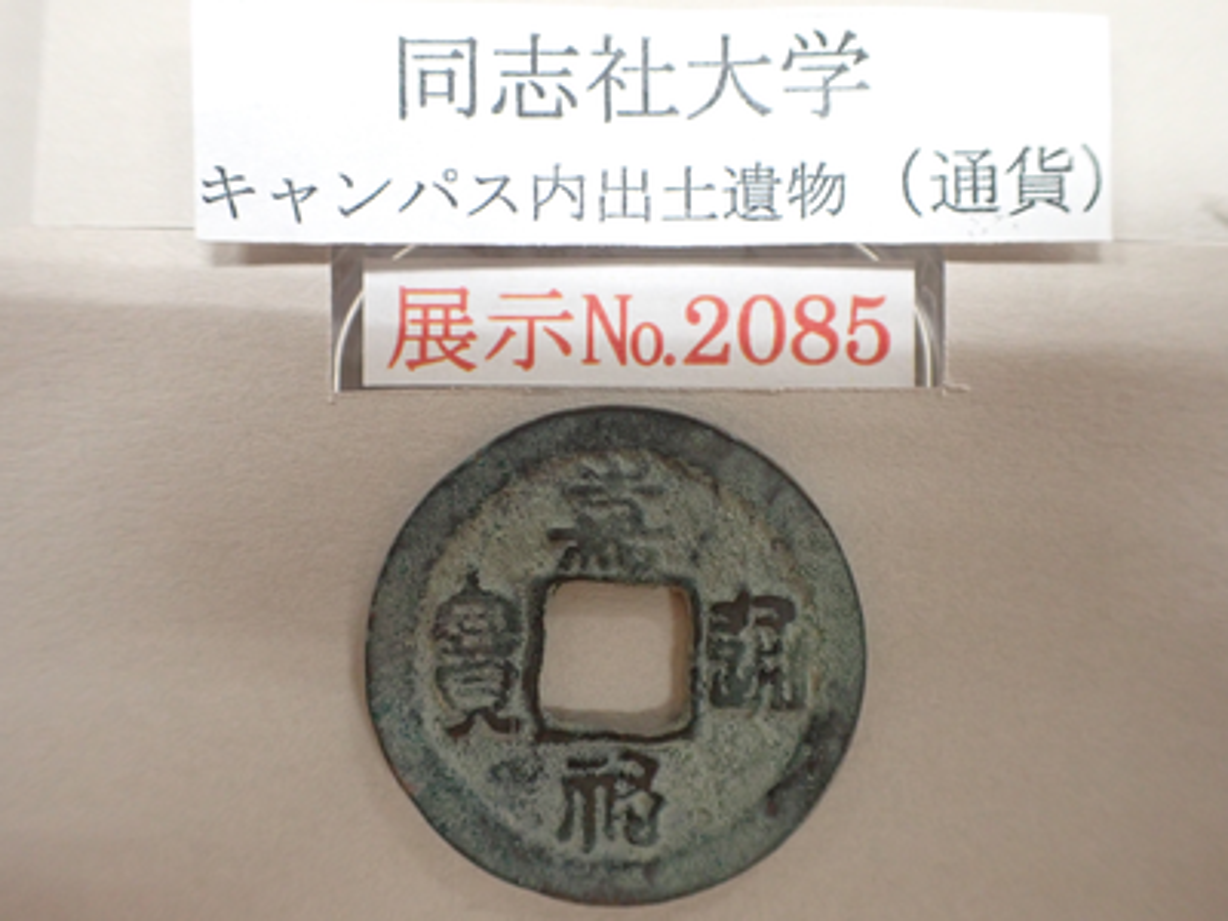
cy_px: 460
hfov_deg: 60.0
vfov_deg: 46.8
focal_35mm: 30
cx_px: 614
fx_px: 1064
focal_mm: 5.4
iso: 800
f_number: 2.3
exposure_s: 1/100
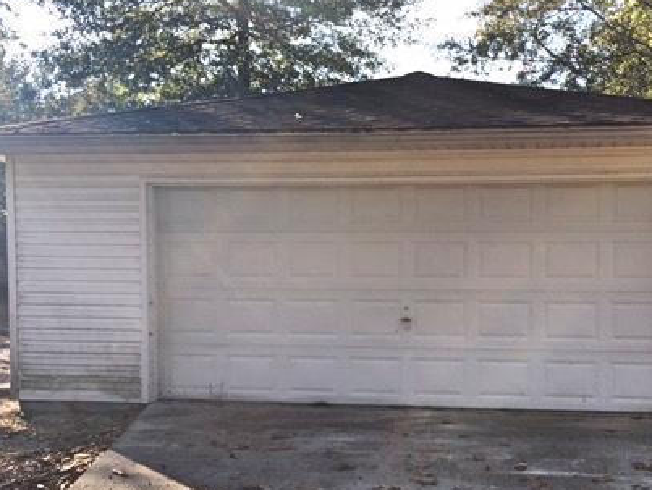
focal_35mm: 46
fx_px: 867
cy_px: 291
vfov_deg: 31.5
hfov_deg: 40.8
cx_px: 424
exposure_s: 1/407
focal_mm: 4.15
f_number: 2.2
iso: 25
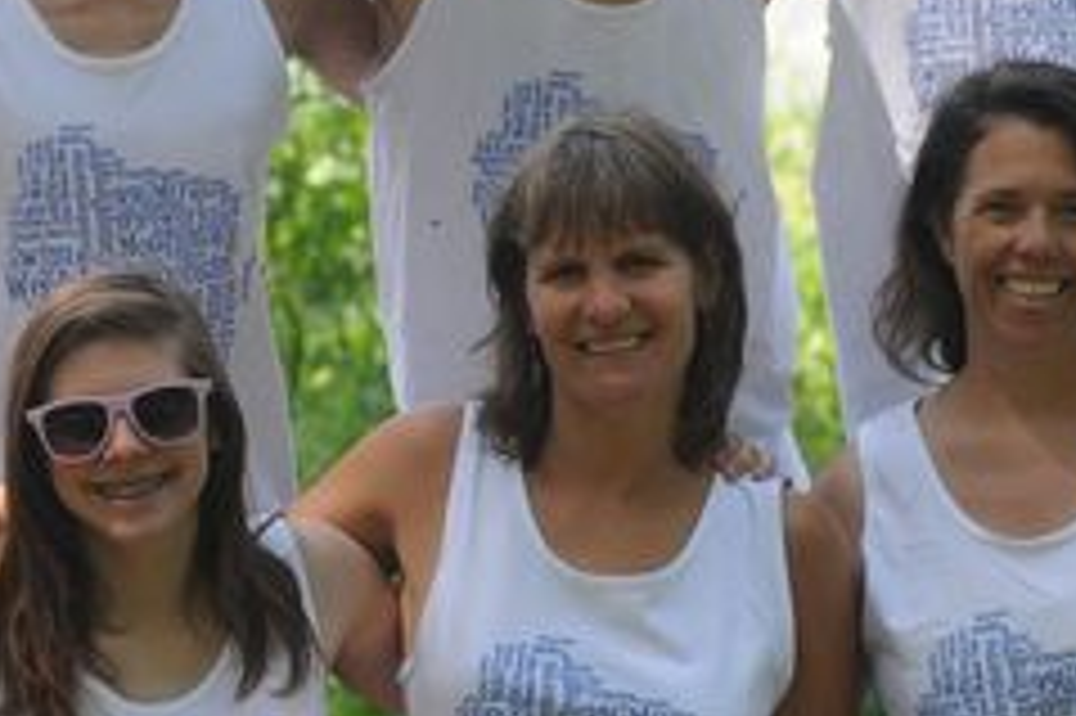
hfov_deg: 9.1
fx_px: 6750
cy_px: 360
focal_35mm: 226
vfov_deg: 6.1
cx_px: 522
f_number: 2.5
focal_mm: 50
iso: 200
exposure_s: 1/640
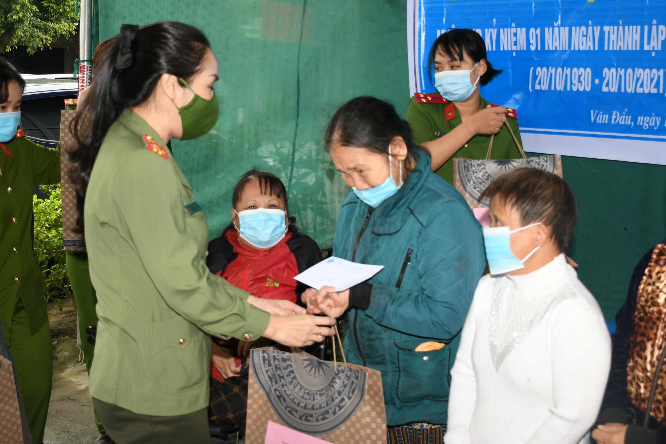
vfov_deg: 30.3
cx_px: 350
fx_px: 814
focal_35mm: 44
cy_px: 142
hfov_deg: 44.5
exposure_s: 1/200
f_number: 4
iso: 200
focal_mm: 20
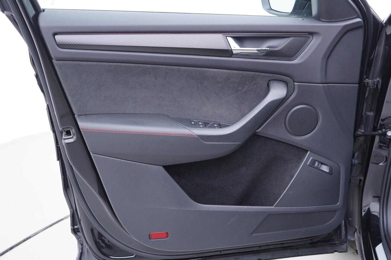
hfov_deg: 53.1
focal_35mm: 36
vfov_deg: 36.9
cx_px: 196
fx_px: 391
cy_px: 130
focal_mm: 24
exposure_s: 1/40
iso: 200
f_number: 2.8
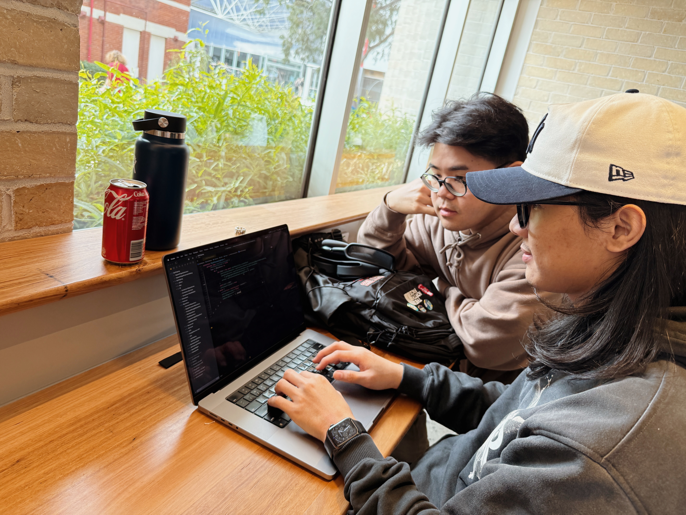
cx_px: 343
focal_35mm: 24
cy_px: 258
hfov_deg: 71.6
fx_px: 476
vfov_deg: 56.8
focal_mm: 6.76
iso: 160
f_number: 1.78
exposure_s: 1/241
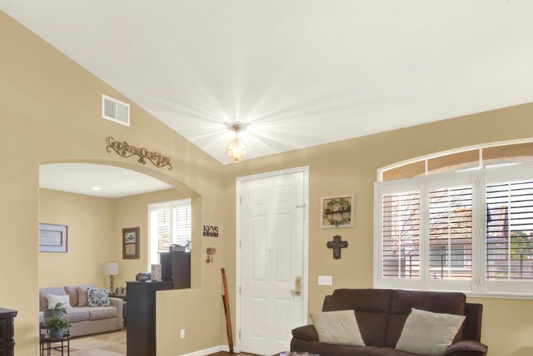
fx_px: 385
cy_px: 264
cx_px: 155
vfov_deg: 47.9
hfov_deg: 66.4
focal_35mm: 26
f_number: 14
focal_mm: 14
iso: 100
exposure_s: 1/4
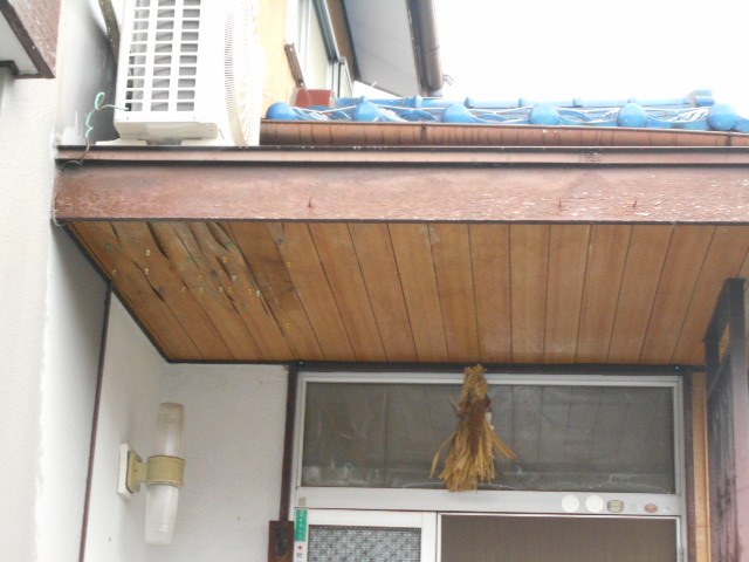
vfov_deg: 19.4
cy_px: 281
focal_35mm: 76
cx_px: 374
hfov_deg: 25.7
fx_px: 1644
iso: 560
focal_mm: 13.5
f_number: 5.8
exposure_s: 1/60
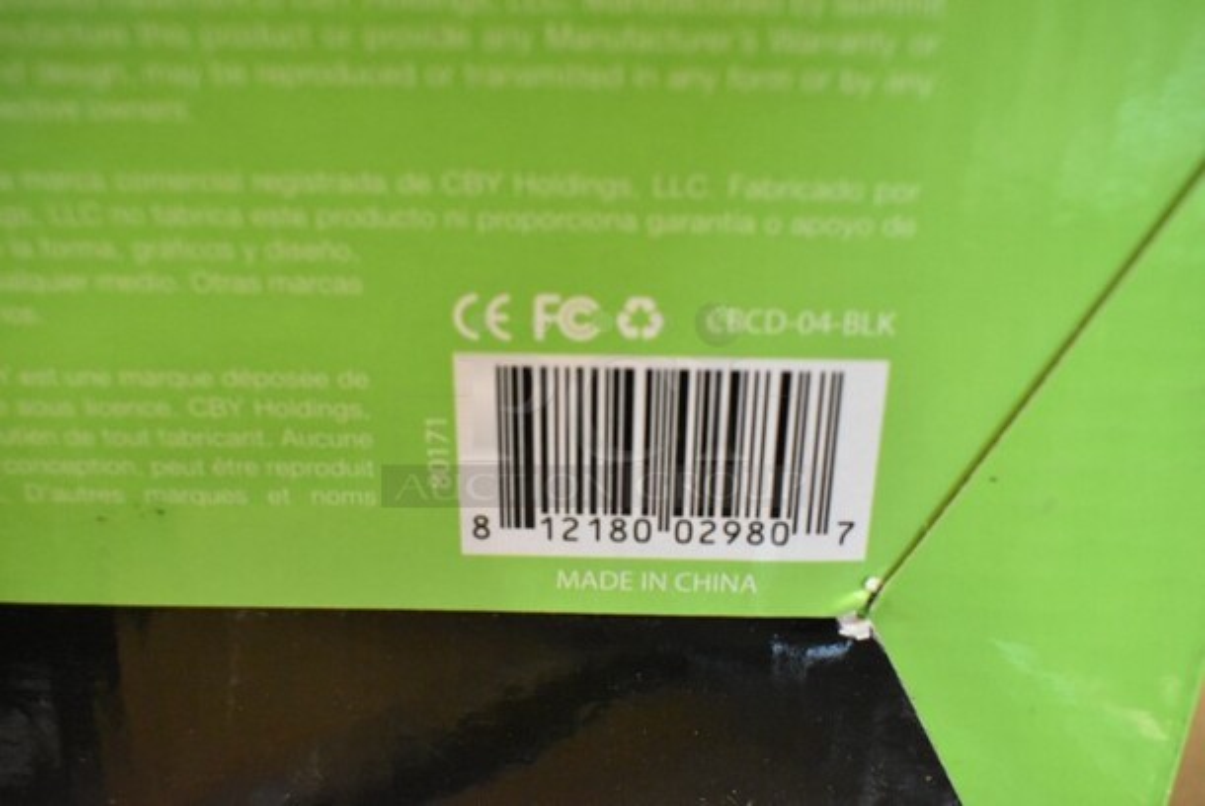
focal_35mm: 34
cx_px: 602
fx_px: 1156
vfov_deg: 38.4
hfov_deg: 55.1
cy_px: 403
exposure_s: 1/125
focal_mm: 23
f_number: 5.6
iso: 5000
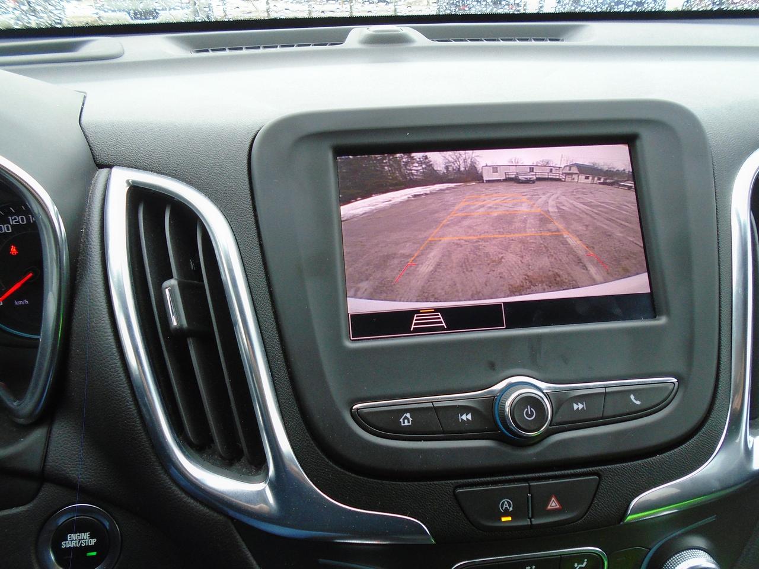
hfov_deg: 67.3
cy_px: 284
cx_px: 380
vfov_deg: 53.1
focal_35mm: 26
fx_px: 570
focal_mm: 4.6
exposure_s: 1/60
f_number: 3.2
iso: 200
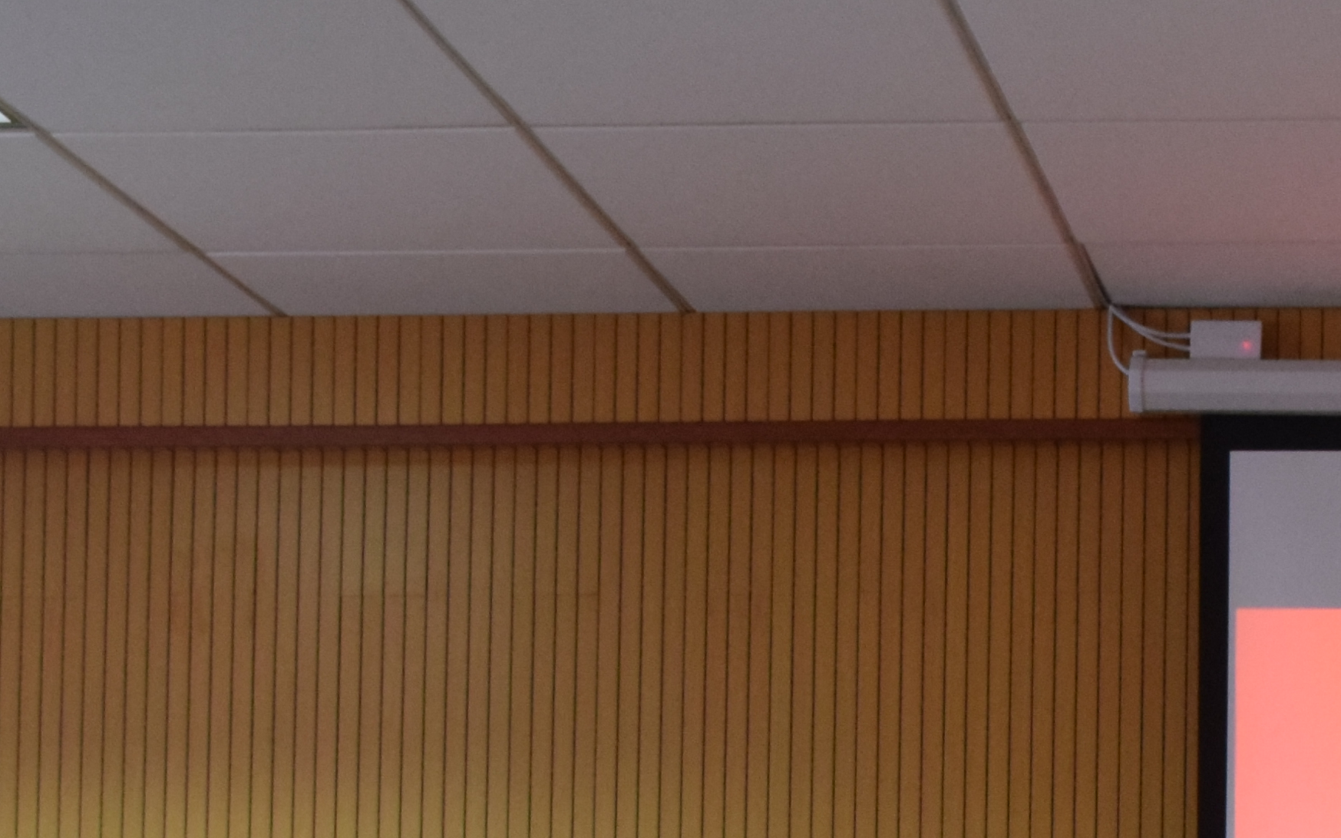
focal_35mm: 121
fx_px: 4413
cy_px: 1174
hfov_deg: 16.9
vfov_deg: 10.5
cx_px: 1305
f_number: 3.8
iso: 2000
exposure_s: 1/60
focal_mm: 23
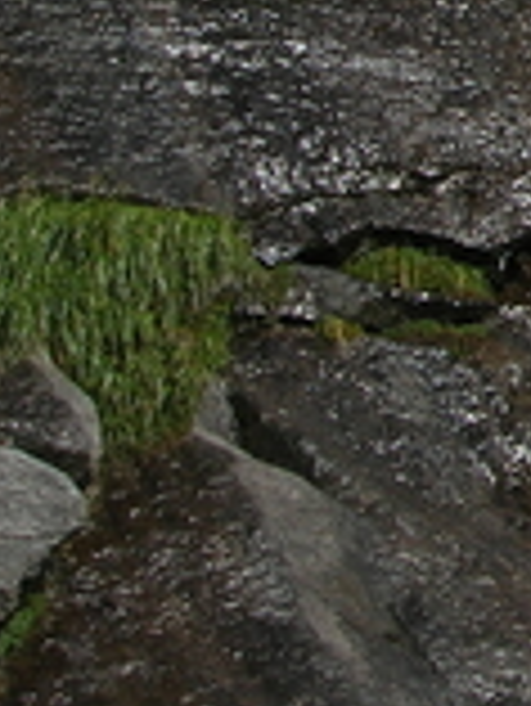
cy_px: -193
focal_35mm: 145
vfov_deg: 13.2
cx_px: 1305
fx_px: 2962
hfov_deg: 9.1
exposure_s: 1/1225
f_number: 4.8
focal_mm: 7.8
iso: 64
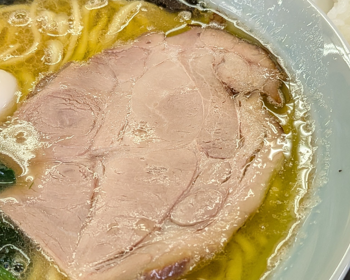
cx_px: 152
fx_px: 632
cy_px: 169
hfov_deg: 30.9
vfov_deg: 24.9
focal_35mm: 61
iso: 172
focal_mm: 4.53
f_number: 1.7
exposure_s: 1/120
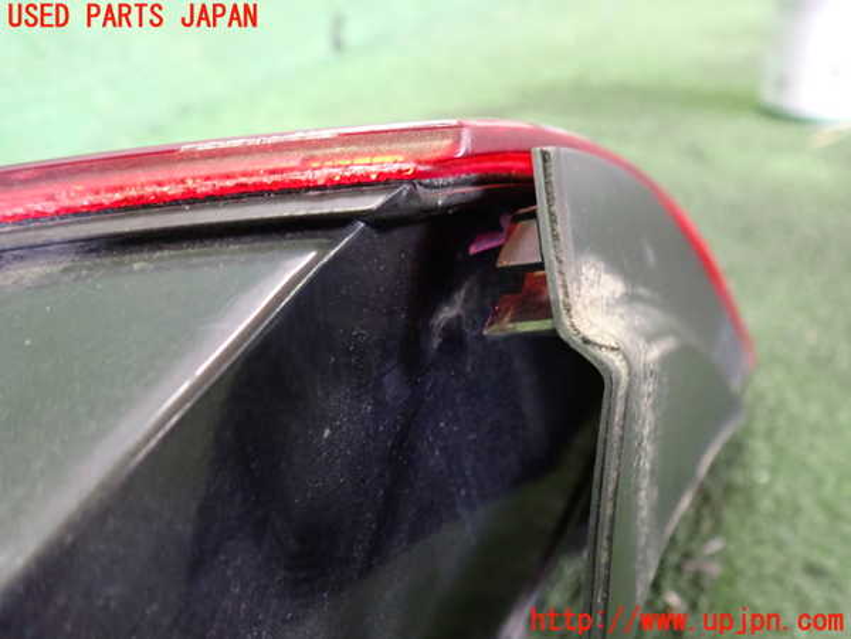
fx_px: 738
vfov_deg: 46.8
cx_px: 426
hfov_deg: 60.0
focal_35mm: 30
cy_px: 320
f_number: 2.3
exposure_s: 1/25
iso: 800
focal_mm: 5.4
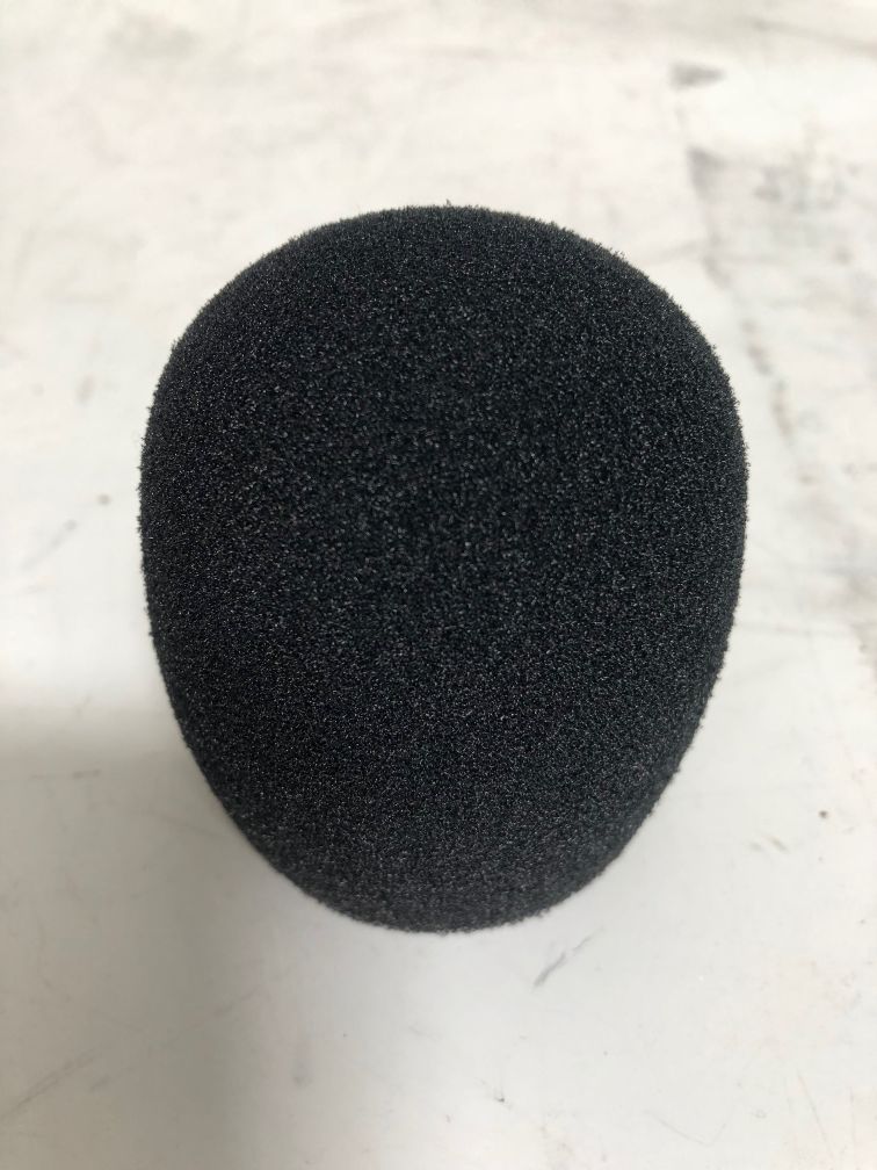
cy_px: 585
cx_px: 438
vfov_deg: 63.4
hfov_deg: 49.7
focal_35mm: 28
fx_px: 946
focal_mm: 3.99
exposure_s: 1/30
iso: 25
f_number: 1.8
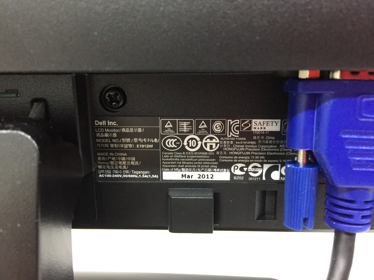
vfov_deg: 48.2
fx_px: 313
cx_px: 187
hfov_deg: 61.7
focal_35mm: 29
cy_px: 140
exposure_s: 1/17
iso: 250
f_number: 2.2
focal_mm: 4.15
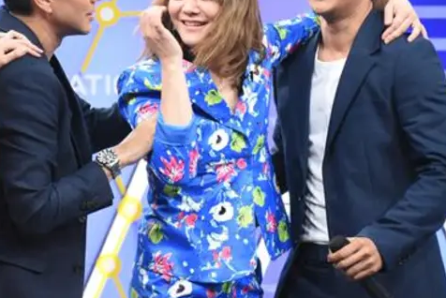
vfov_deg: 8.0
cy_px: 66
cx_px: 180
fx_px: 2132
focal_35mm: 172
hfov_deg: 11.9
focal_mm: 70
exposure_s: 1/320
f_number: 5
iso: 6400
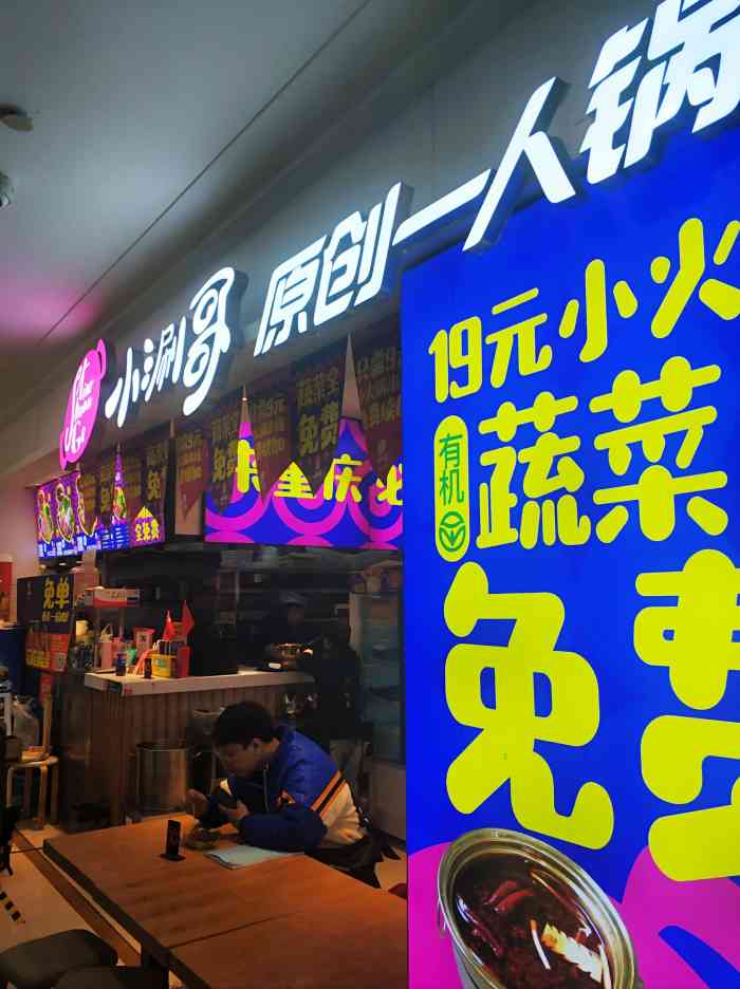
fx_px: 771
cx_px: 370
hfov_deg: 51.3
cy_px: 494
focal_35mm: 27
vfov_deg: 65.4
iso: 222
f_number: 1.8
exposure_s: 1/303
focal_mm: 3.82
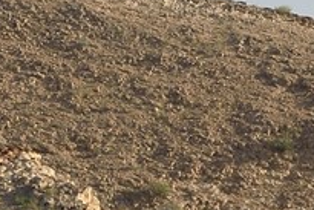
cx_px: 1149
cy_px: 504
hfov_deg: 1.3
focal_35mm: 1563
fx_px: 13642
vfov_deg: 0.9
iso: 200
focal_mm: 200
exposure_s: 1/500
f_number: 9
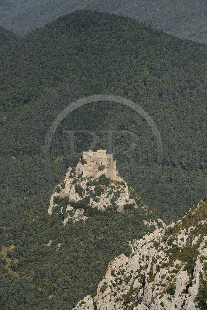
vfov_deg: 10.3
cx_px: 104
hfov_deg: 6.9
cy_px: 155
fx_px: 1726
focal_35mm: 200
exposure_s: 1/1000
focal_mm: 200
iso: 400
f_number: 8
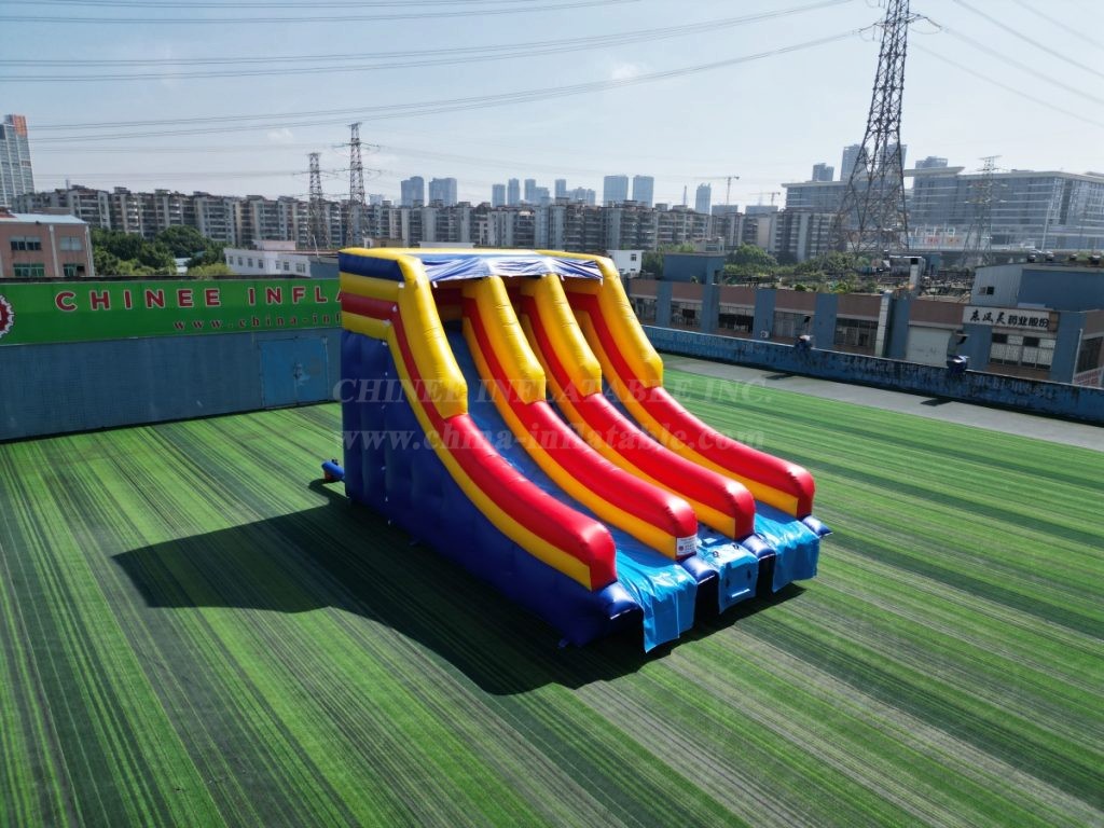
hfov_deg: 71.6
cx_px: 552
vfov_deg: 56.8
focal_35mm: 24
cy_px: 414
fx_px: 765
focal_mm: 6.72
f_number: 1.7
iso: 150
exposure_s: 1/4000
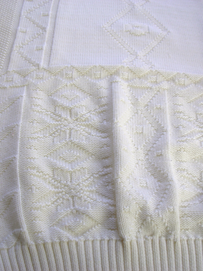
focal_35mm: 38
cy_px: 136
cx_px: 102
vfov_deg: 49.0
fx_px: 297
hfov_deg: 37.7
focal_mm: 6.3
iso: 50
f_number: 2.9
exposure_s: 1/102
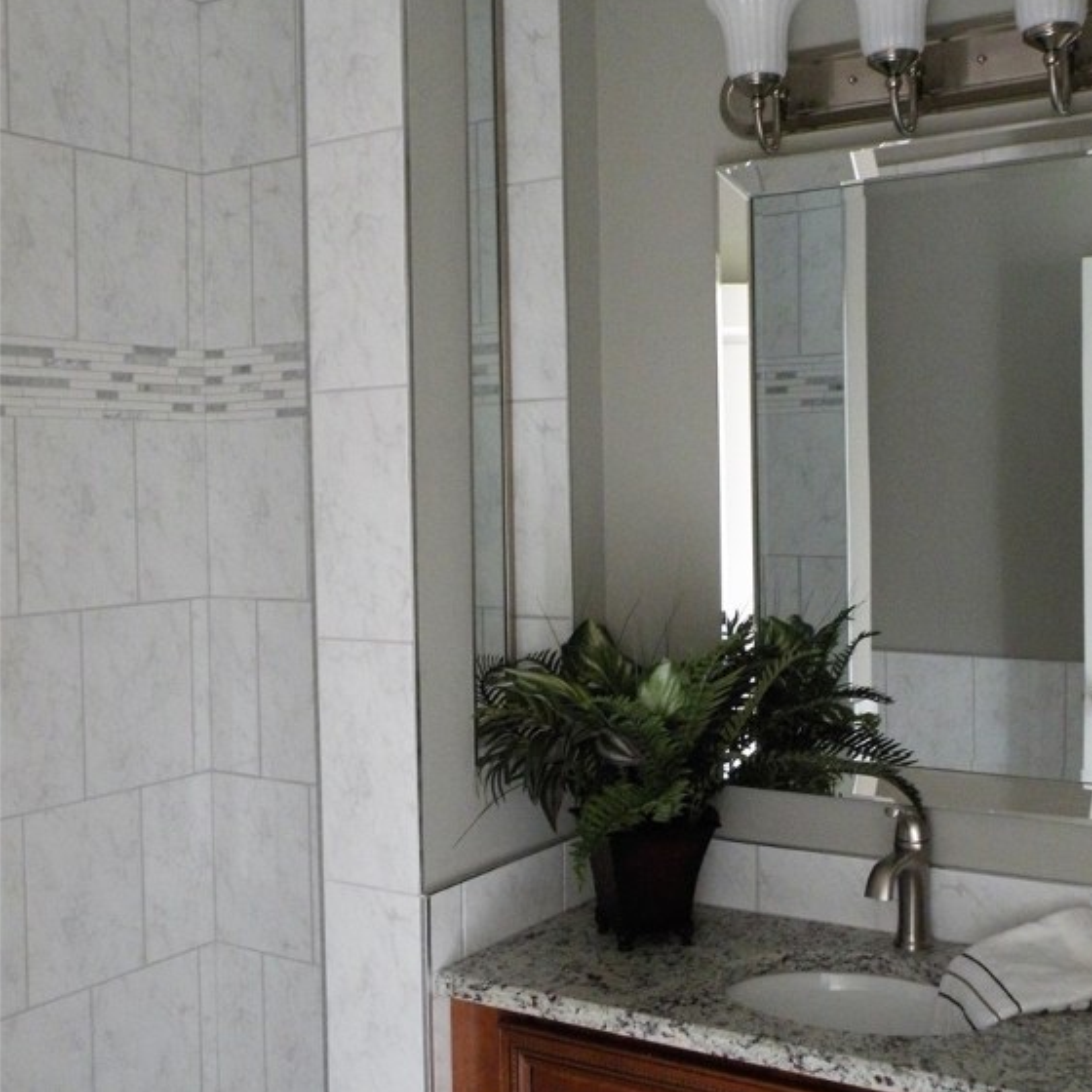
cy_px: 554
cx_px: 560
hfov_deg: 41.9
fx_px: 1428
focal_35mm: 40
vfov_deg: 41.9
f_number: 3.2
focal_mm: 5.8
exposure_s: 1/8.9
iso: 400
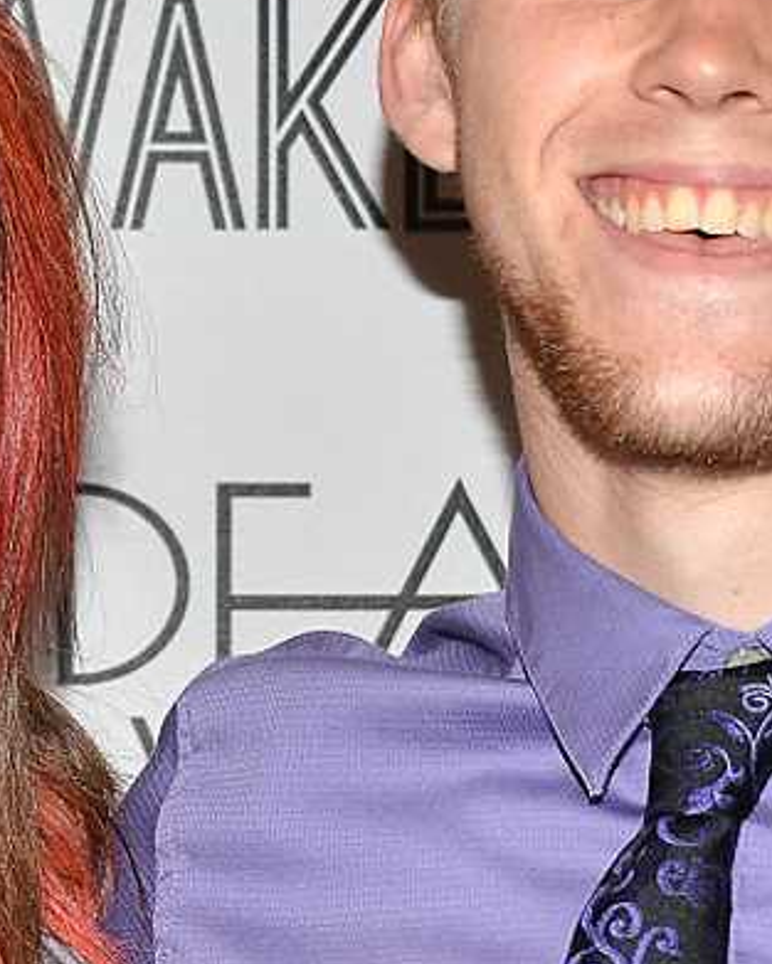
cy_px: 250
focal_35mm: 183
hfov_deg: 8.5
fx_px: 5224
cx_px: 343
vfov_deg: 10.5
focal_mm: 68
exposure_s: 1/125
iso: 500
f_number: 5.6
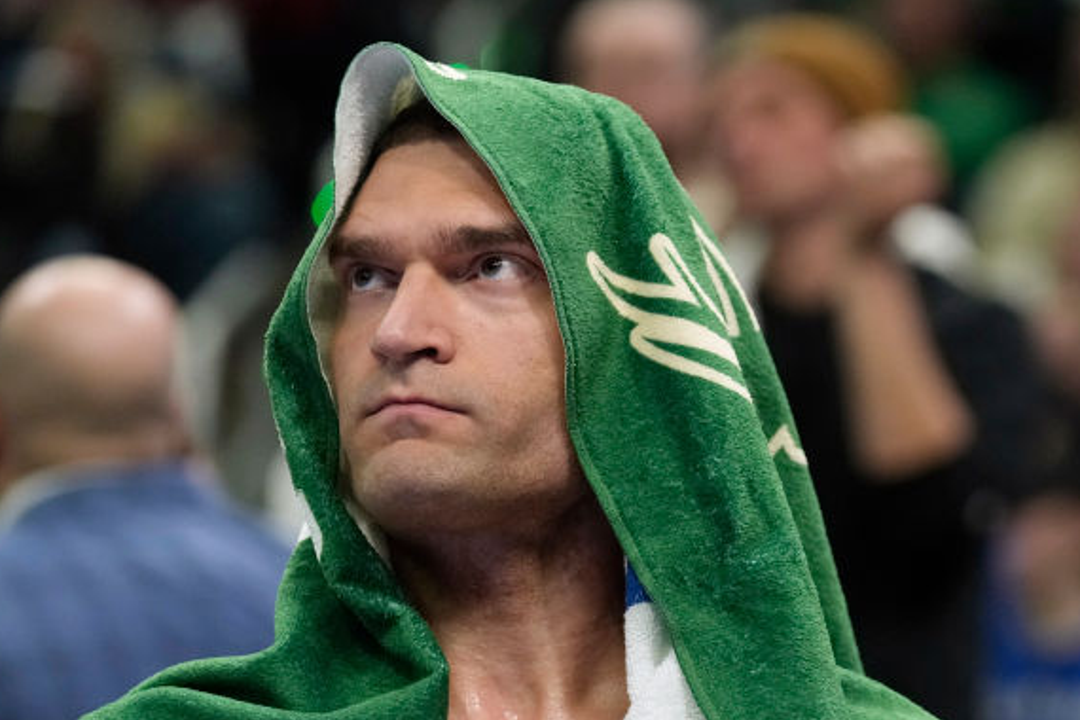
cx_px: 805
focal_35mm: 264
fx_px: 7919
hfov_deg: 7.8
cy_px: 596
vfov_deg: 5.2
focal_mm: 147
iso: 3200
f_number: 3.2
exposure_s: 1/1000
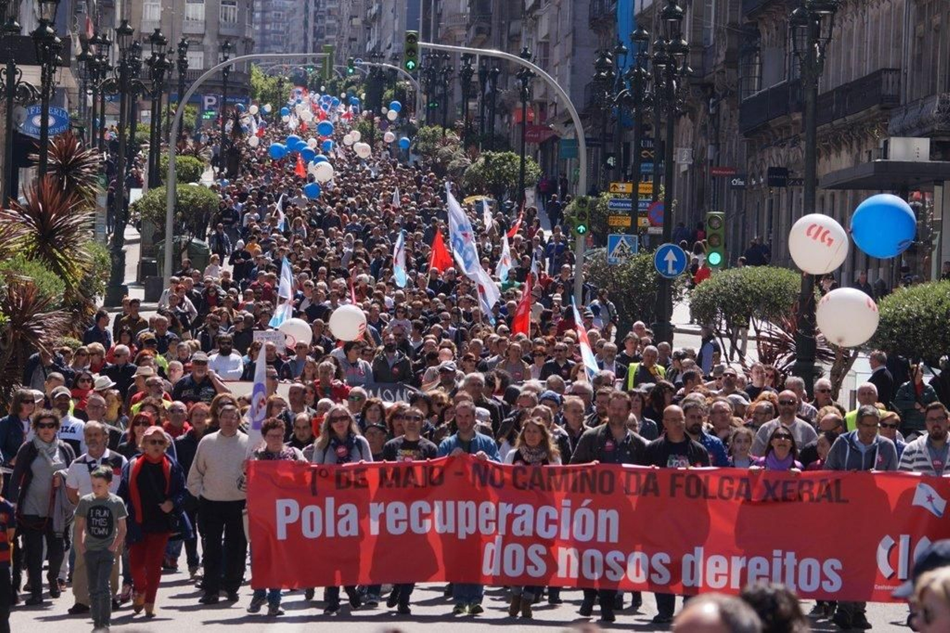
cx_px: 475
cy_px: 316
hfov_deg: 11.4
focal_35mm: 180
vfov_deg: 7.6
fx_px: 4749
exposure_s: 1/640
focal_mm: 120
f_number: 6.3
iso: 200
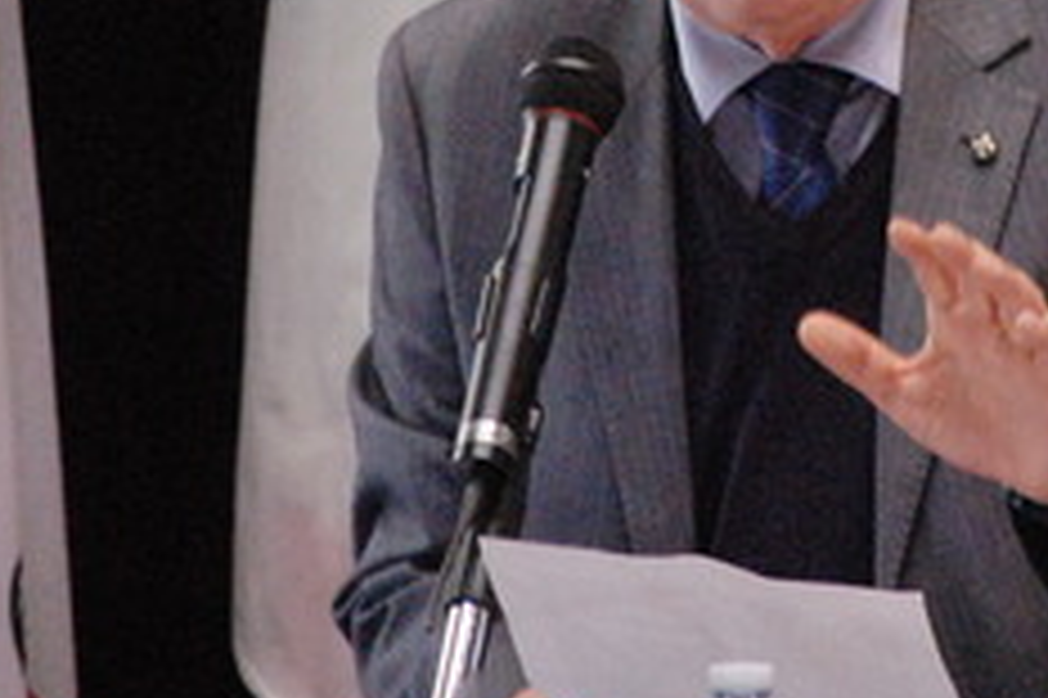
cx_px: 805
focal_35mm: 806
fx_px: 23446
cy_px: 5
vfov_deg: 1.7
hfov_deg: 2.6
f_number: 5.6
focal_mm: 200
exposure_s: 1/80
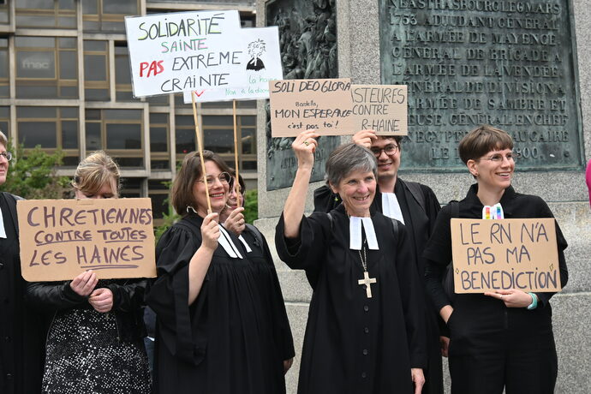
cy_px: 197
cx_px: 296
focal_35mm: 75
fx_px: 1231
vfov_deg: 18.2
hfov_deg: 27.0
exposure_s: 1/250
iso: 280
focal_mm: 50
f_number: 6.3
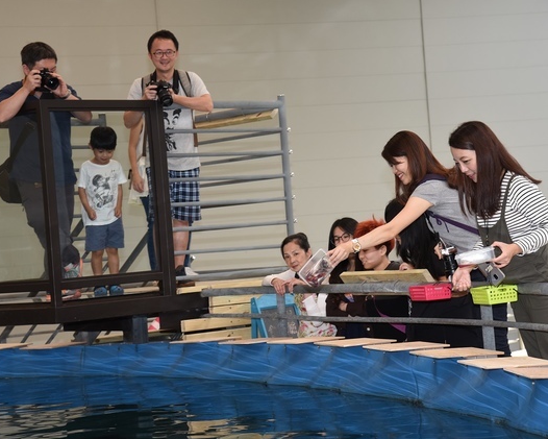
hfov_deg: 18.3
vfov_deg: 14.7
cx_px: 268
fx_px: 1703
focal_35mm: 105
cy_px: 218
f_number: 7.1
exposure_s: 1/125
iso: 800
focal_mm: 92
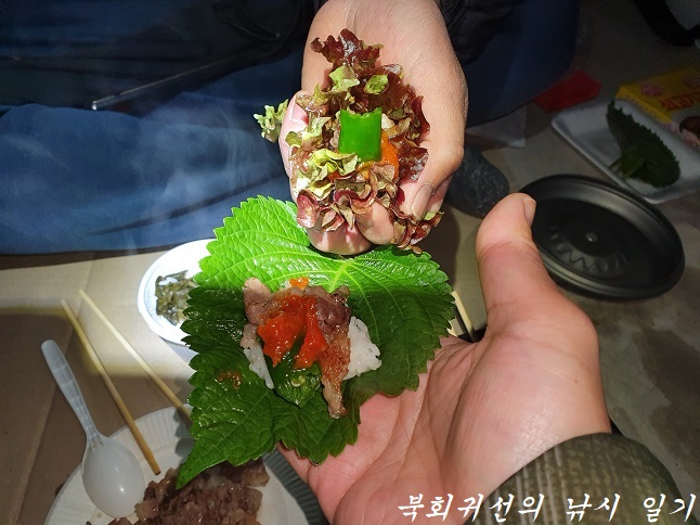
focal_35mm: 26
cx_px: 350
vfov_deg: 53.0
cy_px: 262
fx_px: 526
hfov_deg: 67.3
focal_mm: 4.3
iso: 100
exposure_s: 1/40
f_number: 2.4
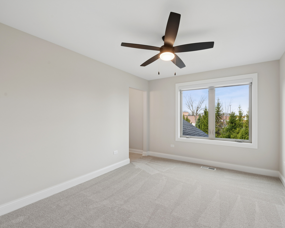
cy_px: 115
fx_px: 135
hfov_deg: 92.5
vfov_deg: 80.4
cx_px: 162
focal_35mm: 16
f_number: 8
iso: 250
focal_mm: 14
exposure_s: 1/30
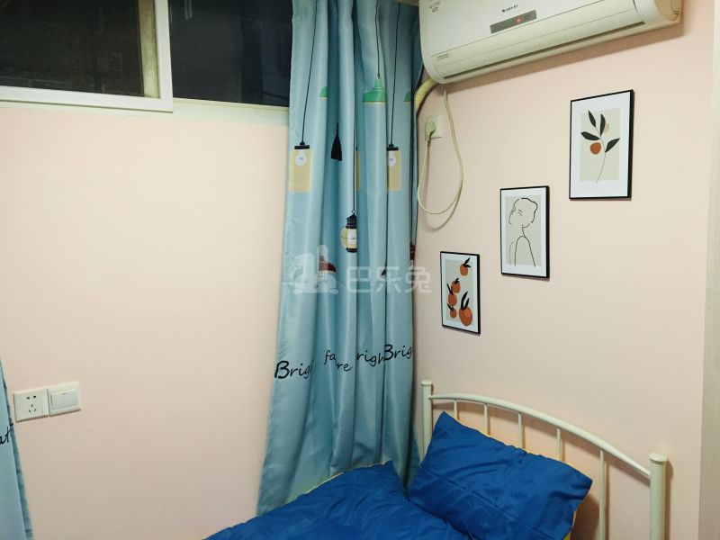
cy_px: 270
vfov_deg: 48.2
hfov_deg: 61.7
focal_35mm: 29
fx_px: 603
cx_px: 360
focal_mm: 4.15
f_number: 2.2
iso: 200
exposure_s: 1/33
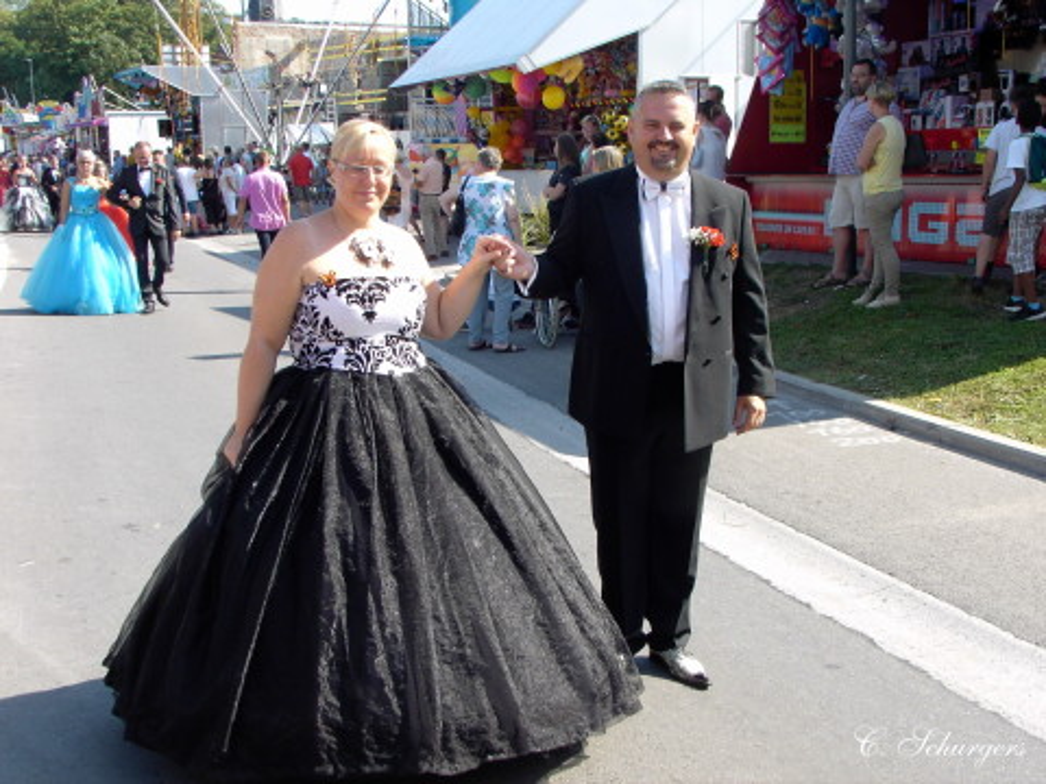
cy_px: 392
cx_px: 523
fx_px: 1571
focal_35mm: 52
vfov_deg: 28.0
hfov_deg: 36.8
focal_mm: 8
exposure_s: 1/180
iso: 70
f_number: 4
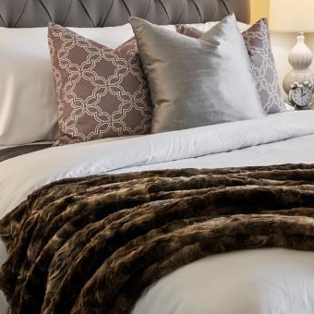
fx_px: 616
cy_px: 21
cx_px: 351
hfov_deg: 26.2
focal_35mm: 60
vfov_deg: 27.4
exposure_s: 1/2
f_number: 9
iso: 250
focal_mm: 16
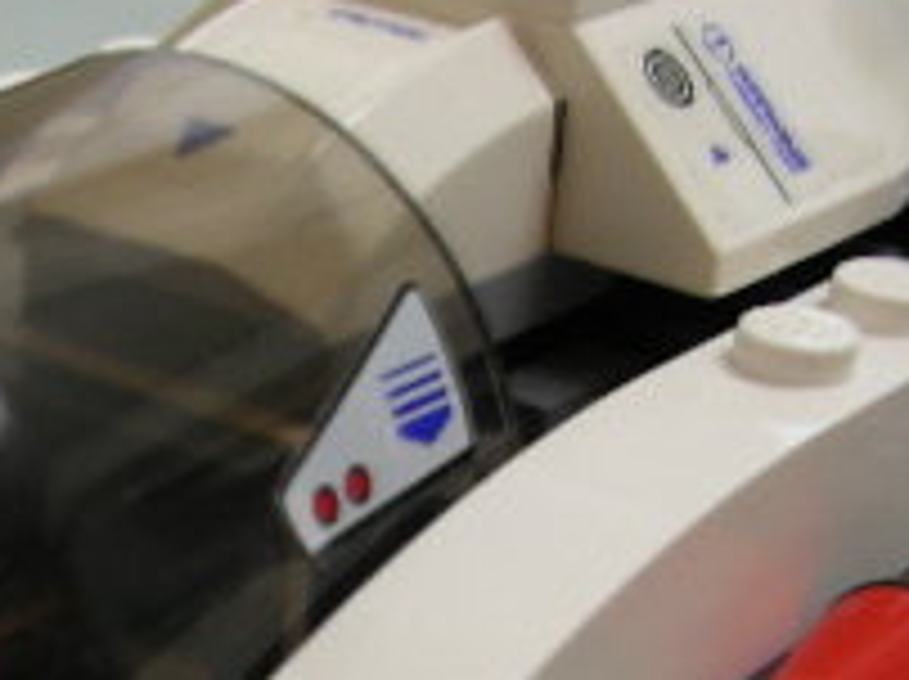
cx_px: -22
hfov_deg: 17.3
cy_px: 910
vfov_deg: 12.8
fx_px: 2911
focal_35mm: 111
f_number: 3
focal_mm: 5.8
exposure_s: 1/4.7
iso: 50
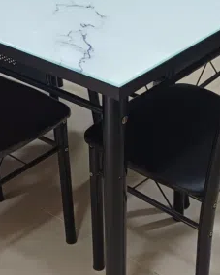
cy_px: 91
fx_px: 448
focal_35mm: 55
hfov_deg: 27.3
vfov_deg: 33.8
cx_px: 60
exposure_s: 1/50
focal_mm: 4.65
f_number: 1.8
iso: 250
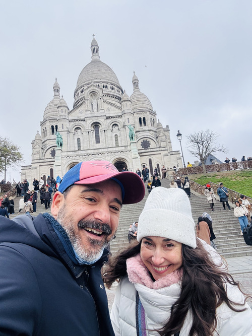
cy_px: 168
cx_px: 126
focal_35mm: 23
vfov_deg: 73.9
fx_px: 223
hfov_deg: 58.9
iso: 32
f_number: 1.9
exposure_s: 1/121
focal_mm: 2.69
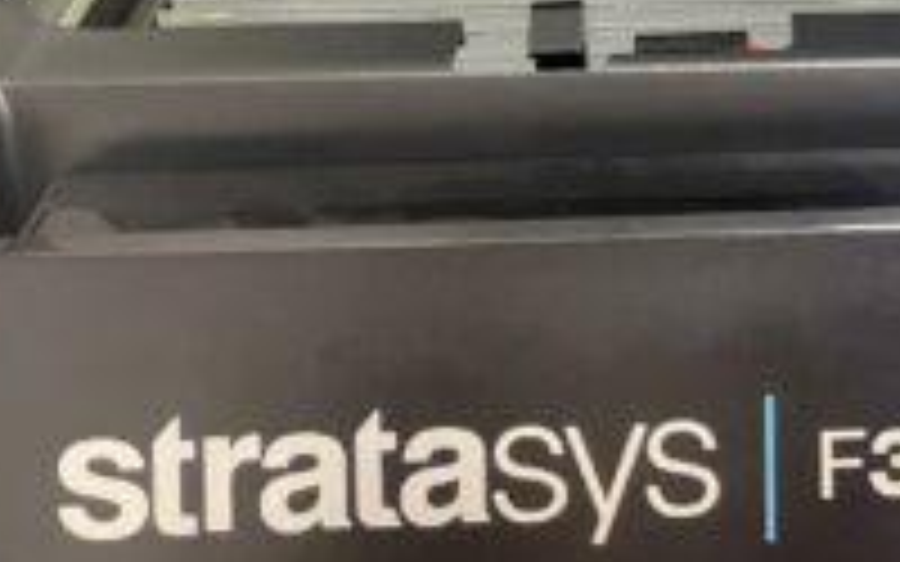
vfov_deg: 19.6
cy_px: -135
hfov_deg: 30.9
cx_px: 868
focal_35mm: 62
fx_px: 1521
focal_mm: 4.2
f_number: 1.6
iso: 400
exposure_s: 1/33
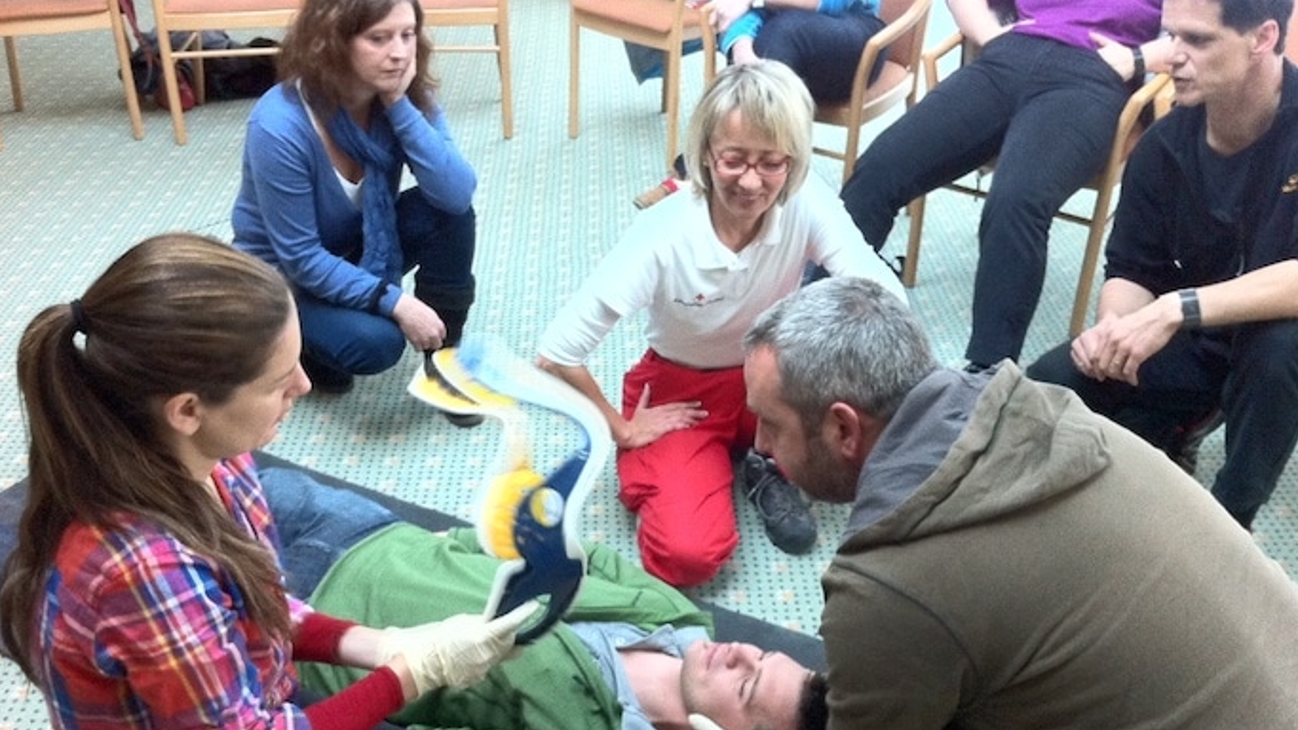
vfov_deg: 30.3
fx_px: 1342
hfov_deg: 51.6
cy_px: 455
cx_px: 644
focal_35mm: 39
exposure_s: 1/15
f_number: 2.8
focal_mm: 3.85
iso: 320
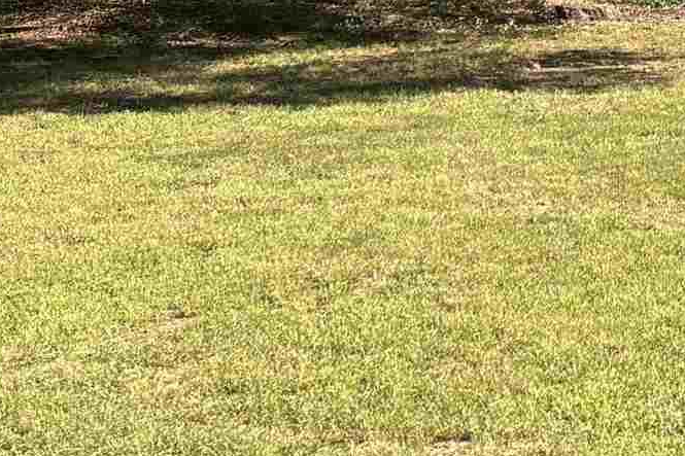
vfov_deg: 10.6
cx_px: 628
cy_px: -199
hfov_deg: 16.2
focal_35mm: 125
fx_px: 2378
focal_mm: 5.96
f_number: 1.6
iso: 50
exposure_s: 1/935
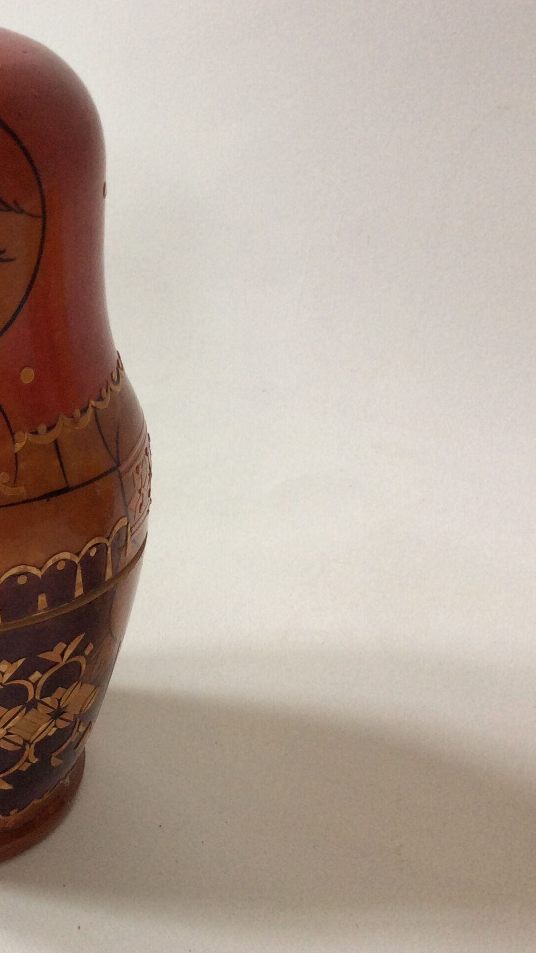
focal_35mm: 47
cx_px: -89
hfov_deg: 23.5
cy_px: 476
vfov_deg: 43.7
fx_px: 1188
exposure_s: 1/25
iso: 64
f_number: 2.4
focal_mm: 3.3
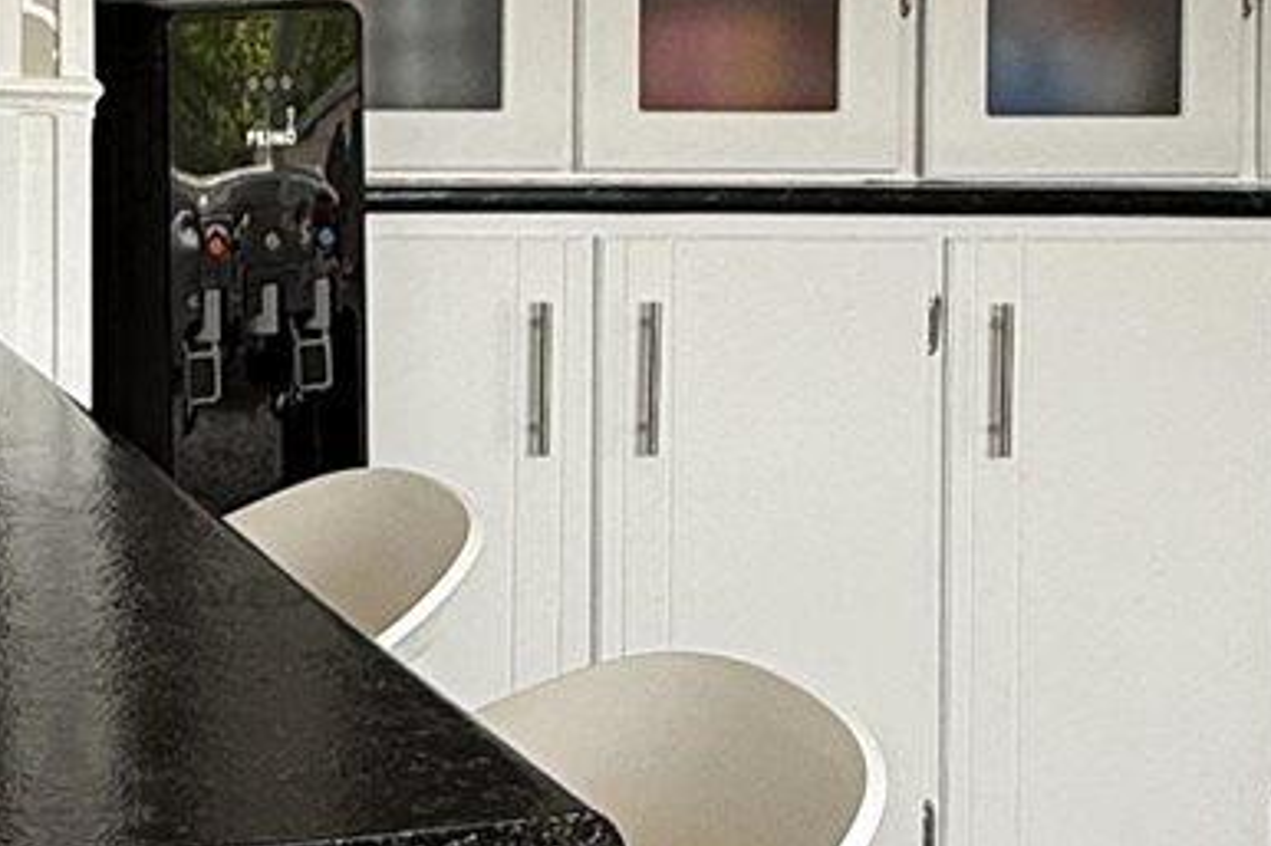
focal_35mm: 87
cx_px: -540
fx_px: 3070
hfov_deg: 20.6
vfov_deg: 15.4
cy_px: -40
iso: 64
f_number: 2.2
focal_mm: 2.22
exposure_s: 1/100
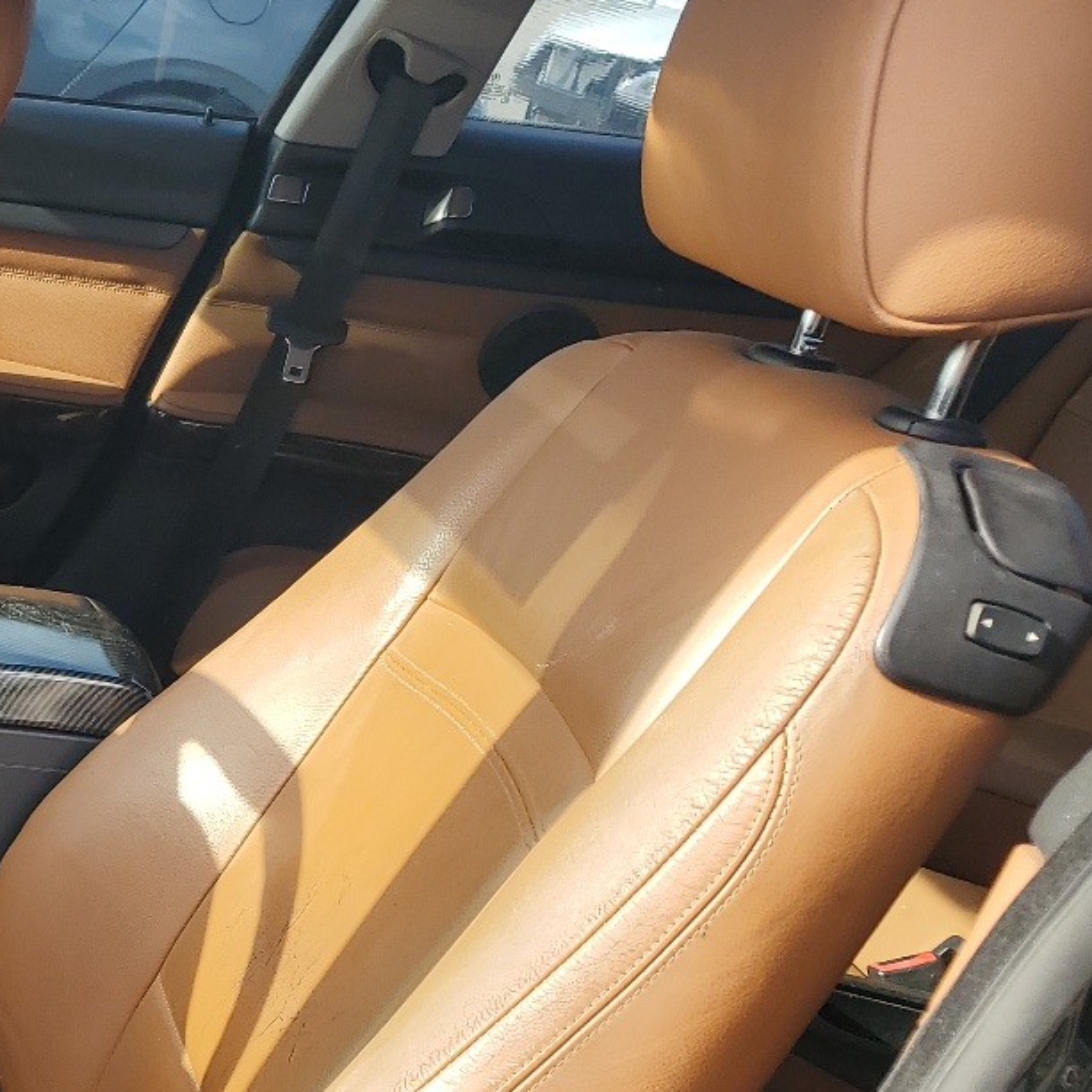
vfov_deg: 28.5
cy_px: 705
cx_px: -283
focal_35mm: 60
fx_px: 2141
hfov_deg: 25.2
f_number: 1.5
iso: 50
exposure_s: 1/500
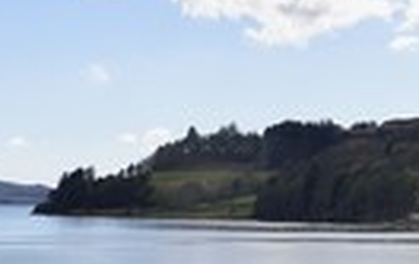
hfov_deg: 14.7
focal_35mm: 136
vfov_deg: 9.5
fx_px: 1556
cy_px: 372
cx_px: -117
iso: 200
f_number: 14
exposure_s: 1/250
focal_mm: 42
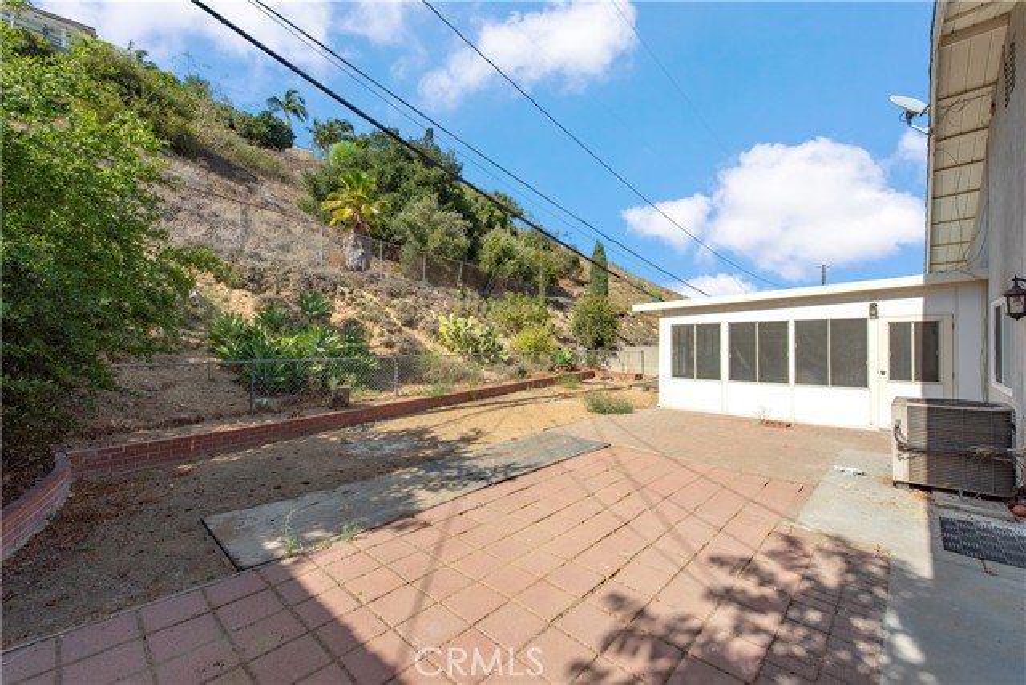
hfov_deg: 100.4
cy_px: 342
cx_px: 513
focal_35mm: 15
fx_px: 428
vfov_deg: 77.4
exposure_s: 1/500
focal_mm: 15
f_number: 11
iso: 200
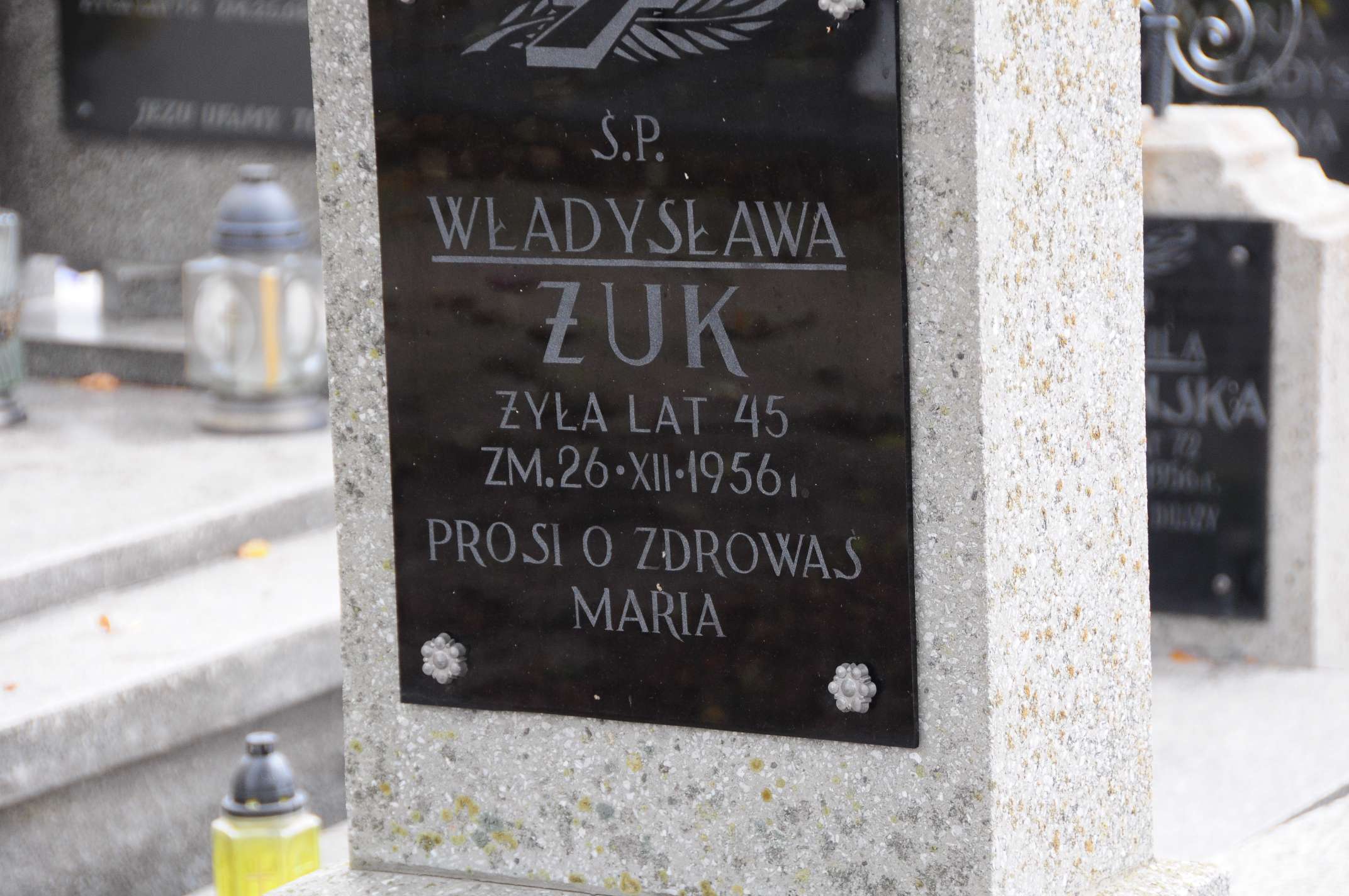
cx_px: 674
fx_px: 5895
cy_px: 448
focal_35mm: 158
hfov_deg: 13.1
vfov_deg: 8.7
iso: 500
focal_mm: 105
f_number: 7.1
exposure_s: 1/160
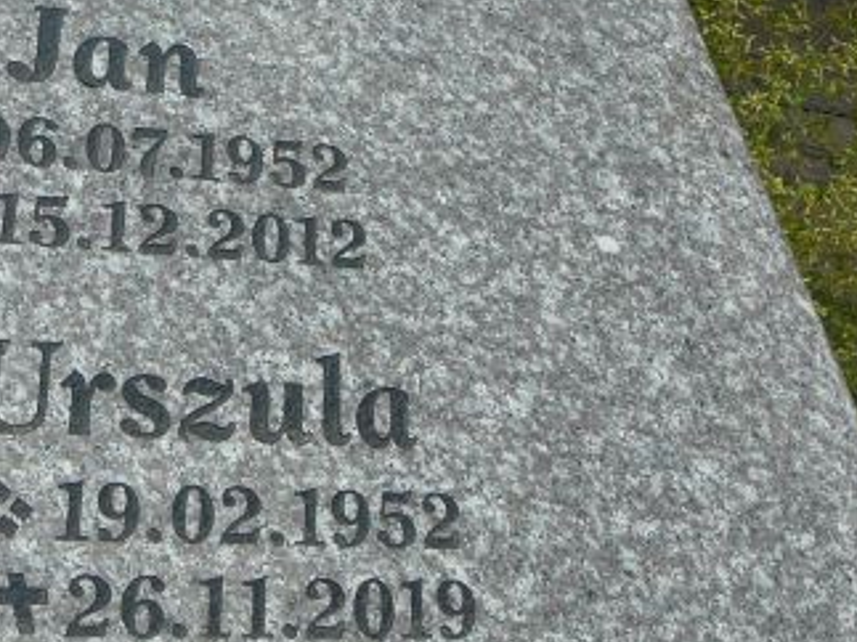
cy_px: 146
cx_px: 125
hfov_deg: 18.8
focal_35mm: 103
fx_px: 2549
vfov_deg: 14.3
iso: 80
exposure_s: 1/400
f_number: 5.6
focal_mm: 7.8
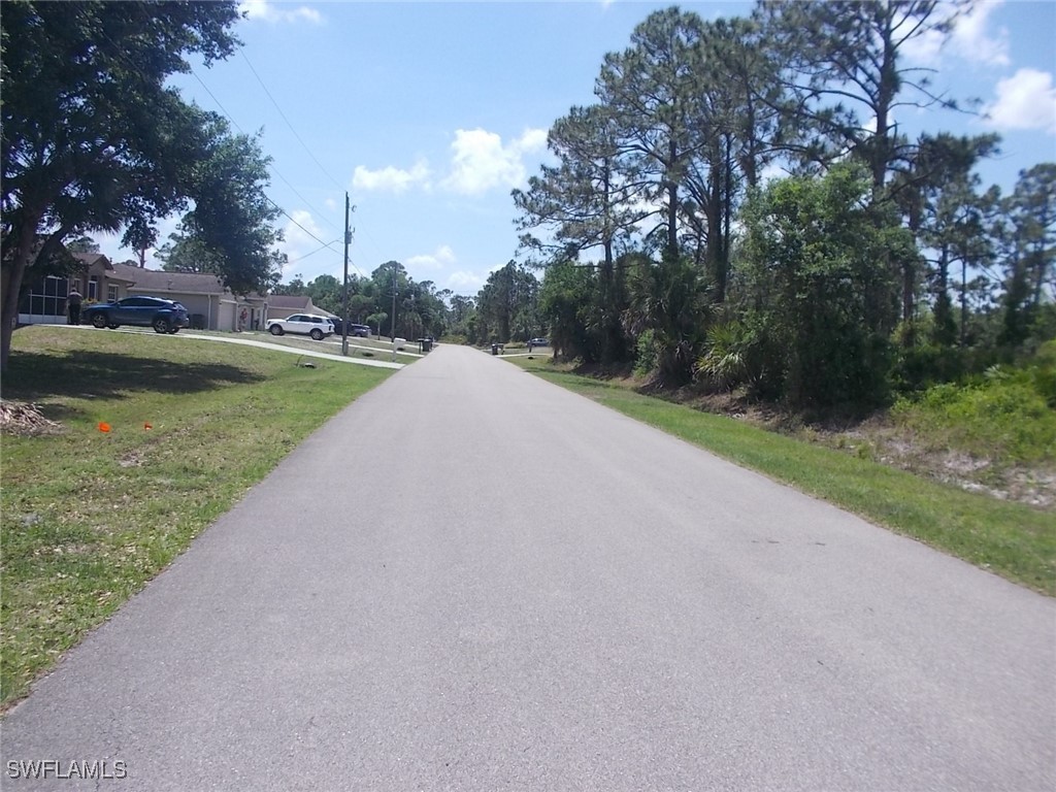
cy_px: 396
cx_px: 528
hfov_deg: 61.7
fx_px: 885
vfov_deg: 48.2
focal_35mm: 29
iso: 80
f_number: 3.3
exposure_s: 1/800
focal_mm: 4.1
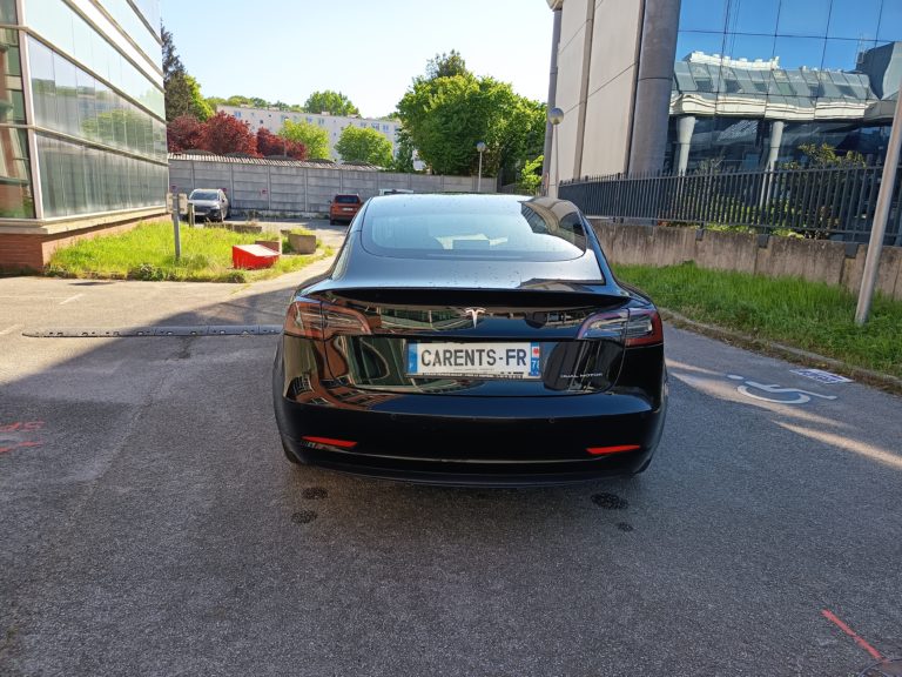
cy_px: 338
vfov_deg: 56.8
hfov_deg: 71.6
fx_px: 625
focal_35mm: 24
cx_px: 451
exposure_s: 1/192
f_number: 1.7
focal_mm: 5.27
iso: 50
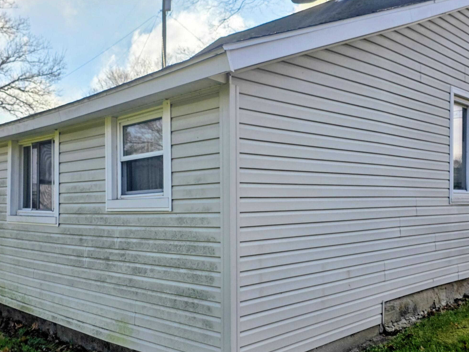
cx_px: 228
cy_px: 212
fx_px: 474
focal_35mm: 35
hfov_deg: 52.6
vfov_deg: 40.5
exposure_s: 1/7944
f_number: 1.7
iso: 64
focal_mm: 6.3
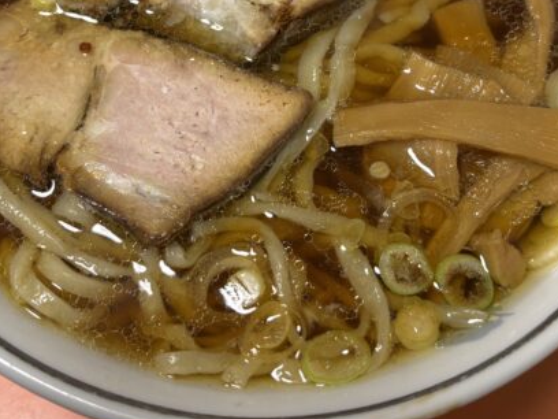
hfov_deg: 37.5
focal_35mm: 51
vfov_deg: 28.1
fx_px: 822
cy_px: 103
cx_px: 282
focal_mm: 5.96
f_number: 1.6
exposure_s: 1/50
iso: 80
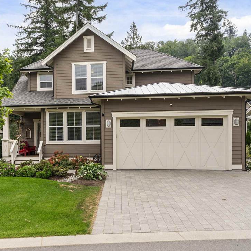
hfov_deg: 48.5
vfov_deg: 49.6
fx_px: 271
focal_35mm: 33
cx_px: 75
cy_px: 111
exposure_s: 1/320
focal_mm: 22
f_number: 9
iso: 250
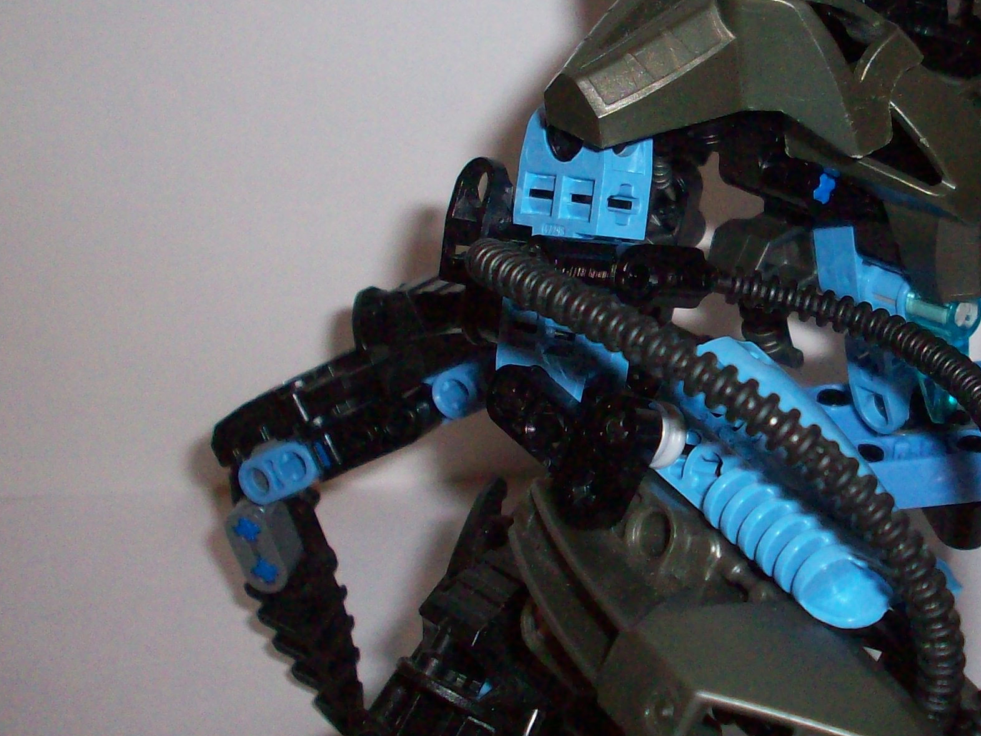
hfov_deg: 26.5
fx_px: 2041
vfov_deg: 20.4
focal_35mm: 72
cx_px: 799
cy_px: 271
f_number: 2.8
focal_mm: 6.2
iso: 160
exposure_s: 1/64
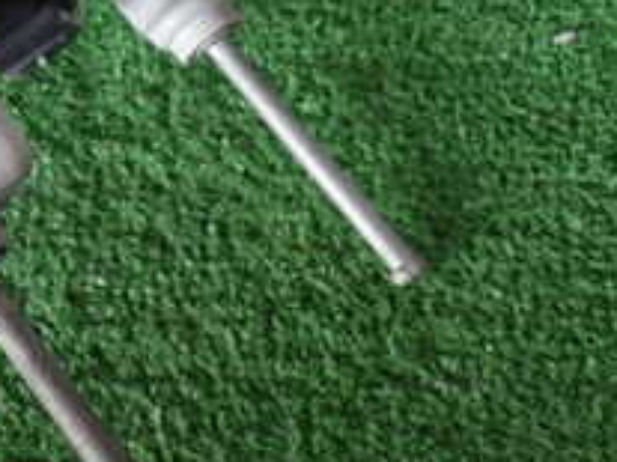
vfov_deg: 16.4
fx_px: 1550
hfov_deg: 20.8
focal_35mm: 87
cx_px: -149
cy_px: -72
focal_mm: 5.4
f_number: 2.3
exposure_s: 1/40
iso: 200
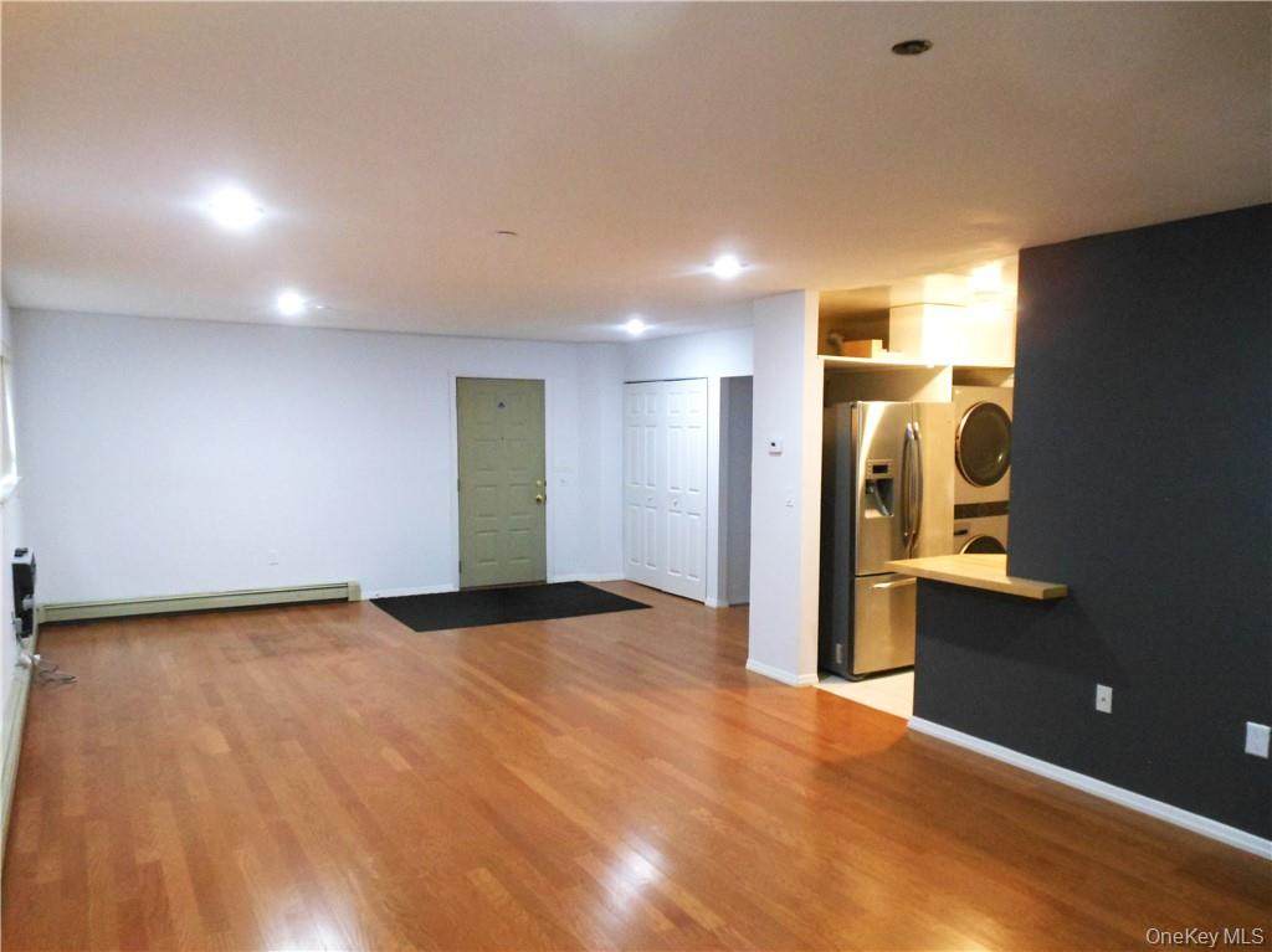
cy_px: 476
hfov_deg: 69.4
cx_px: 636
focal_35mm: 25
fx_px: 918
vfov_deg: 54.8
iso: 400
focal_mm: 4.5
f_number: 3.2
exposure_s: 1/30
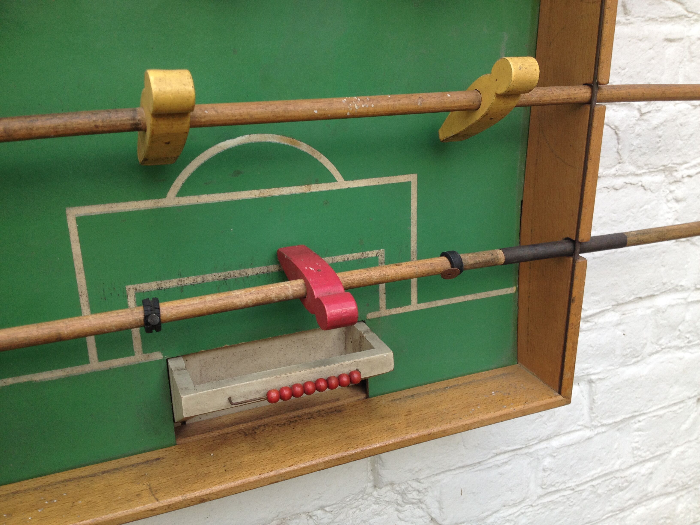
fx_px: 708
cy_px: 262
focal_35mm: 35
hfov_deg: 52.6
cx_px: 350
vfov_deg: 40.7
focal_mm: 4.28
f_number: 2.4
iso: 50
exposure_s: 1/190
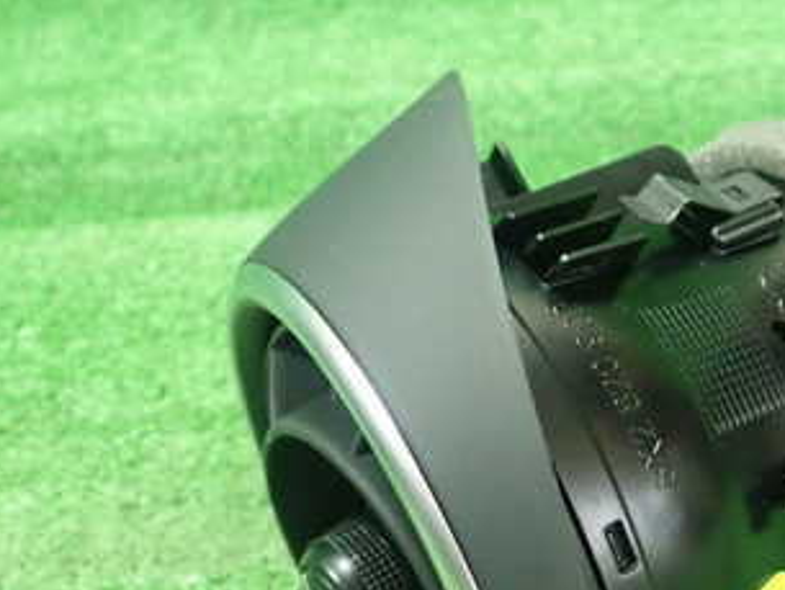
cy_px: 474
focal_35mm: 59
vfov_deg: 24.4
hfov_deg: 31.5
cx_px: 669
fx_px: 1338
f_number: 2.3
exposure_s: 1/125
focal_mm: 5.5
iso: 800
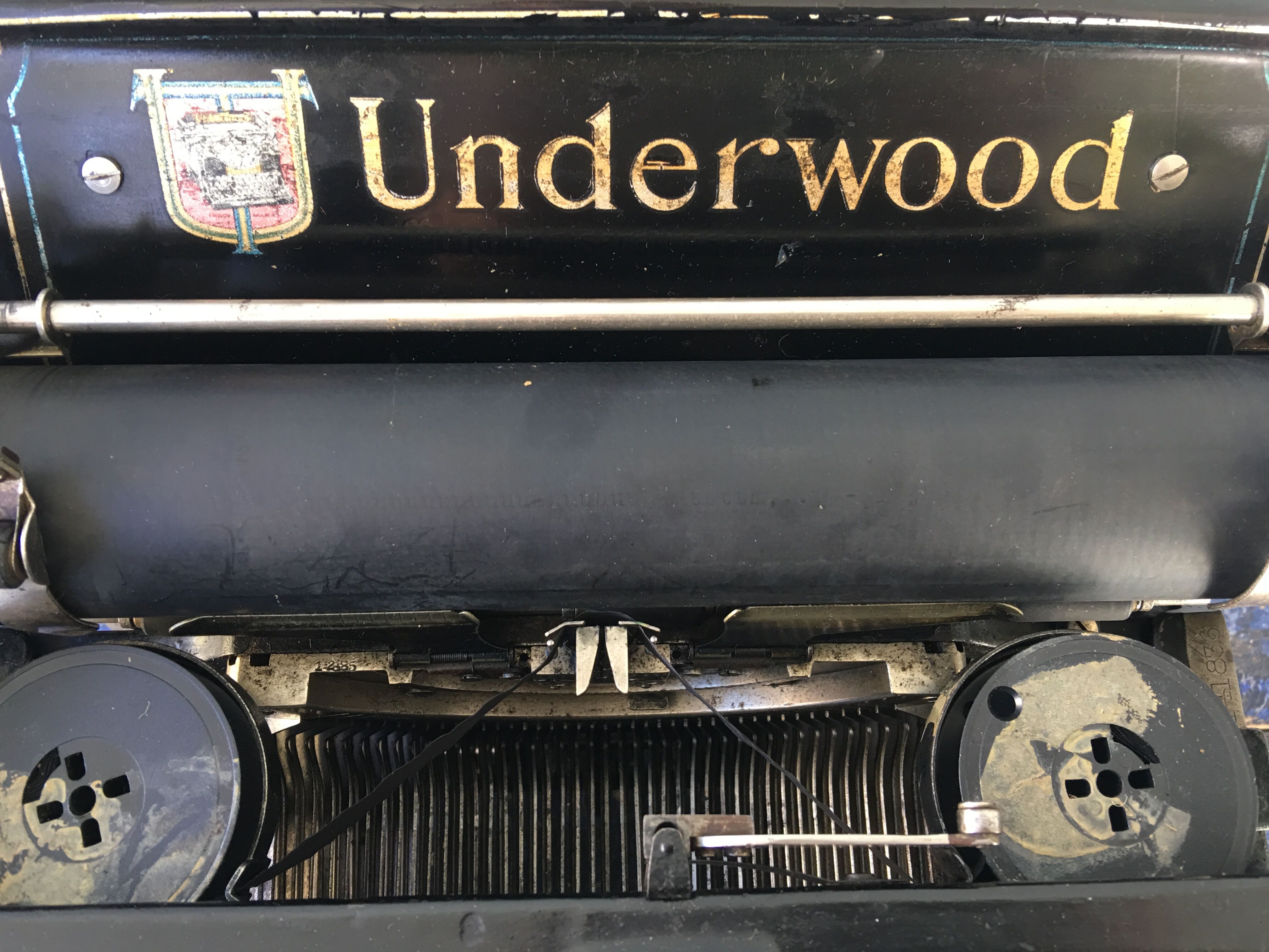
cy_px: 476
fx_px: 1063
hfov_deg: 61.7
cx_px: 634
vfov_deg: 48.2
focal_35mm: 29
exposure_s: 1/17
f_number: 2.2
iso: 40
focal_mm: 4.15
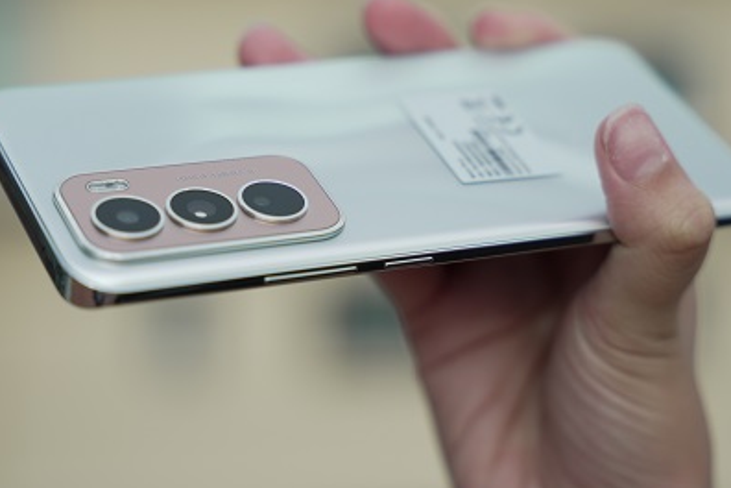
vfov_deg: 12.9
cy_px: 144
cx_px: 358
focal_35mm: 106
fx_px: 2152
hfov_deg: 19.3
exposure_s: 1/1000
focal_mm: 70
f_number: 2.8
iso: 125
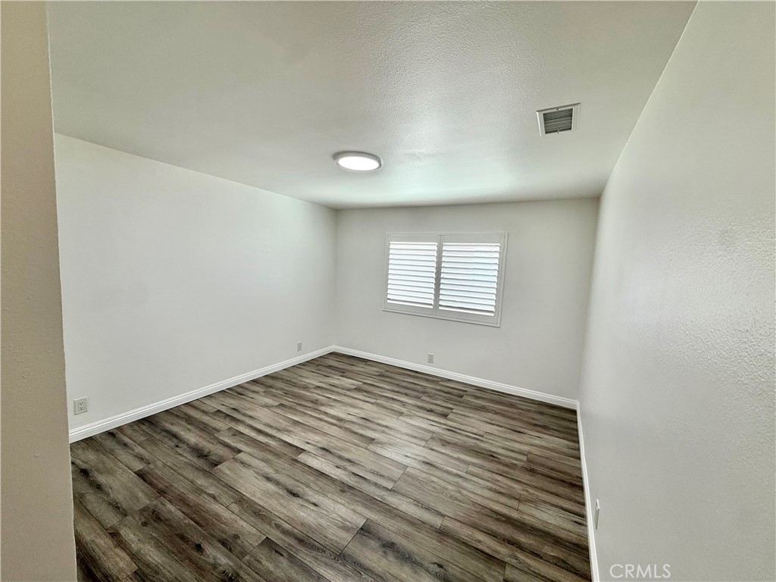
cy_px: 291
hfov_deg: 102.1
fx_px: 314
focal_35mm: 14
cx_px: 388
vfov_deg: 85.7
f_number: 2.2
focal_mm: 2.22
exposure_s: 1/120
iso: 100
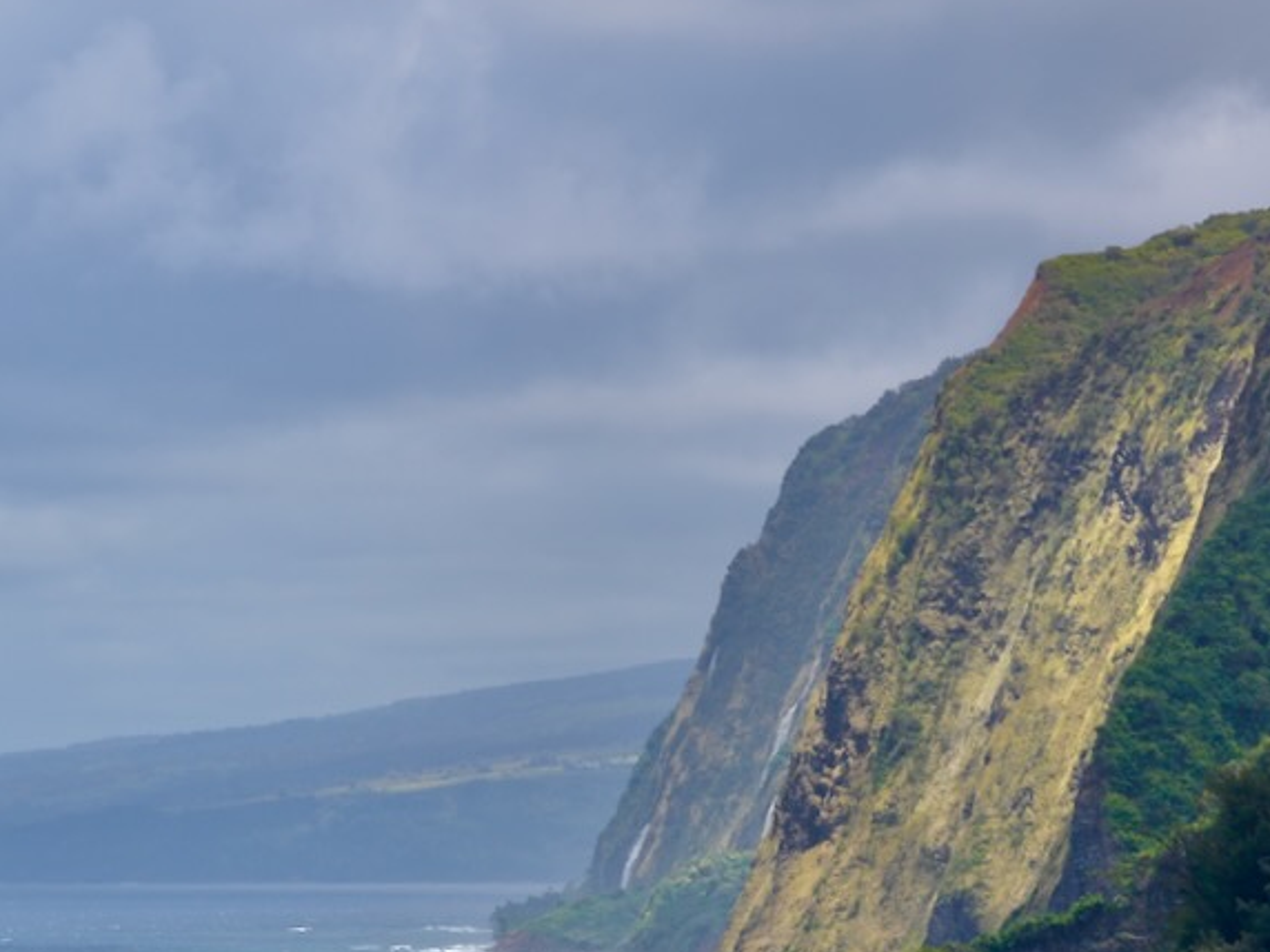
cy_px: 868
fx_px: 11373
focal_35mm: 310
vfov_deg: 4.8
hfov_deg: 6.4
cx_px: -222
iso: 100
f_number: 8
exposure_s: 1/250
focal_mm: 82
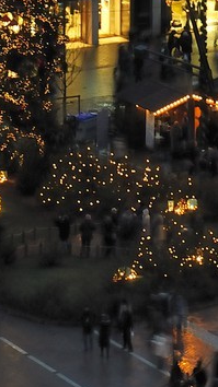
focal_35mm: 426
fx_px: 4380
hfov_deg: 2.8
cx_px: 208
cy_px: -361
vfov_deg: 5.0
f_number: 7.1
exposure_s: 1/2
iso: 100
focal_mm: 60
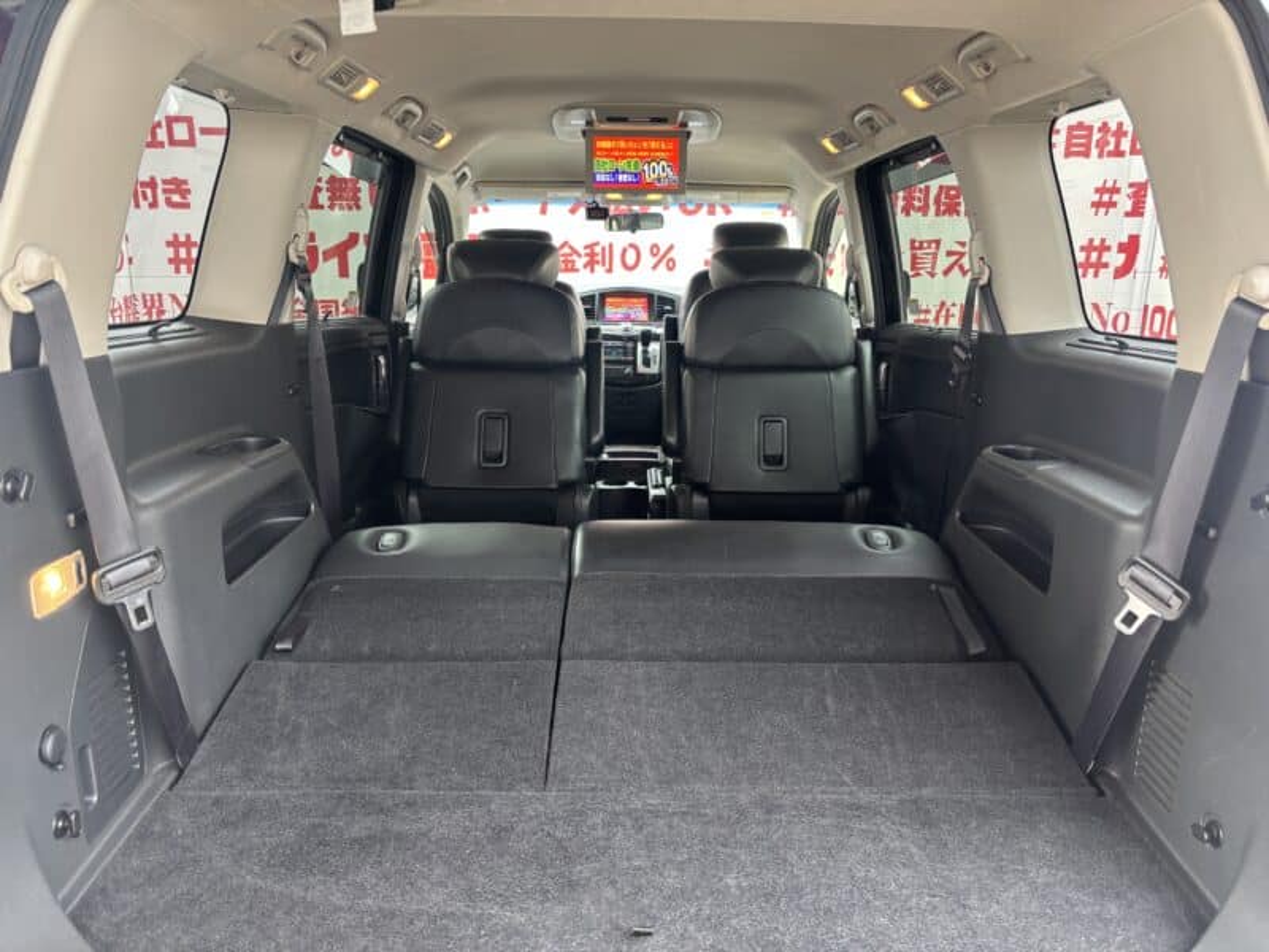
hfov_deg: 67.3
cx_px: 634
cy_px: 476
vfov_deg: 53.1
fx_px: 953
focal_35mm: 26
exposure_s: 1/80
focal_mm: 5.96
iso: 125
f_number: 1.6
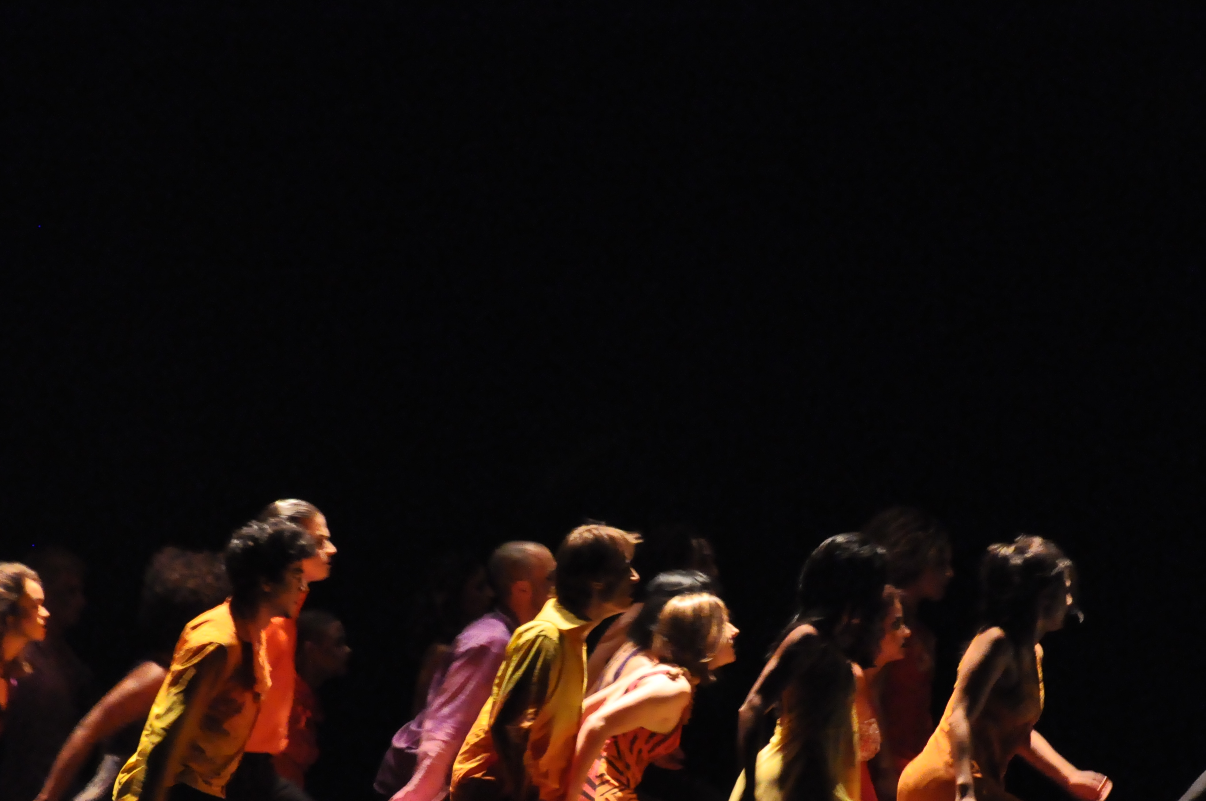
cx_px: 636
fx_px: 5520
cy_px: 622
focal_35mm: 165
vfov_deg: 8.3
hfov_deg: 12.5
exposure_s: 1/50
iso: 3200
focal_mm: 70
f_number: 5.3
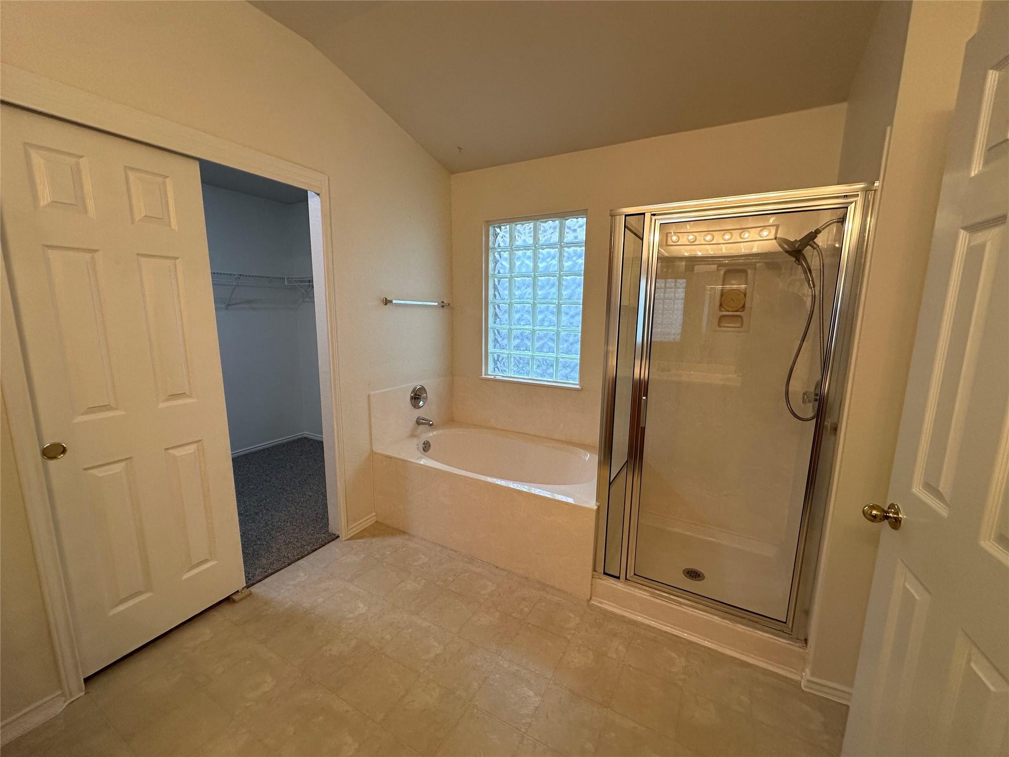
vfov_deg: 85.7
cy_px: 378
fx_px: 408
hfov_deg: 102.1
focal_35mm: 14
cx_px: 504
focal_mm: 2.22
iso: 160
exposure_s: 1/120
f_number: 2.2
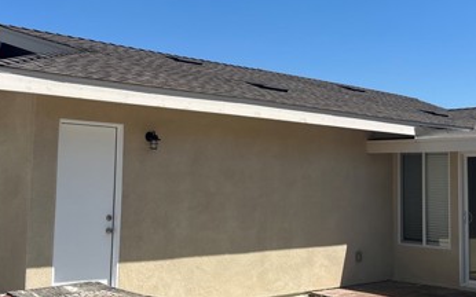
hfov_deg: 39.5
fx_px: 661
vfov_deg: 25.3
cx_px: 210
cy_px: 122
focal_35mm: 51
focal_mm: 5.1
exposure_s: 1/4854
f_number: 1.6
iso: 50
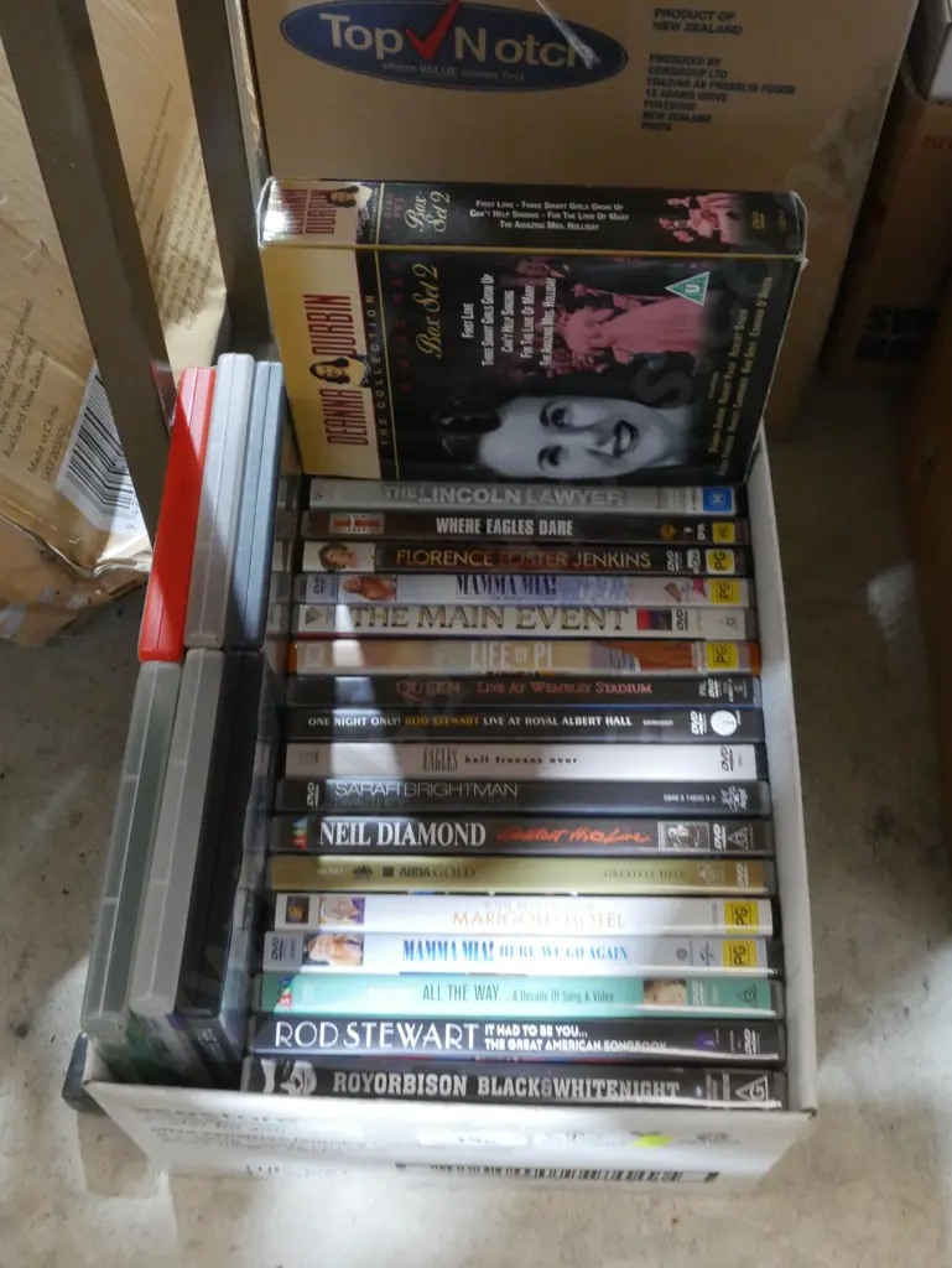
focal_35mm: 40
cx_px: 476
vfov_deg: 46.8
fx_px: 1466
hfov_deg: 36.0
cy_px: 634
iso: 3200
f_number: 11
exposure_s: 1/8
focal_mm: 20
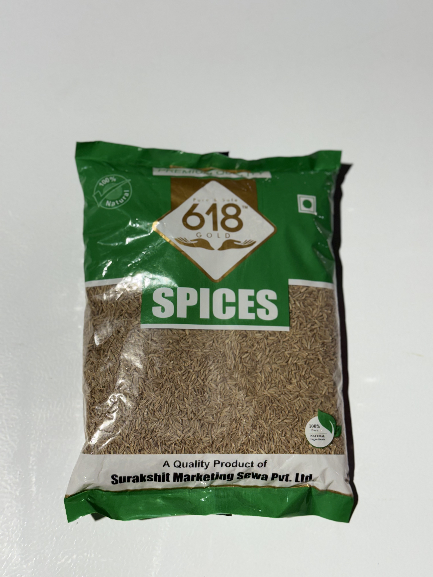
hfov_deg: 30.3
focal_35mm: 48
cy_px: 288
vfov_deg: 39.7
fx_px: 801
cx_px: 216
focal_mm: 6.76
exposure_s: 1/50
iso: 80
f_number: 1.78
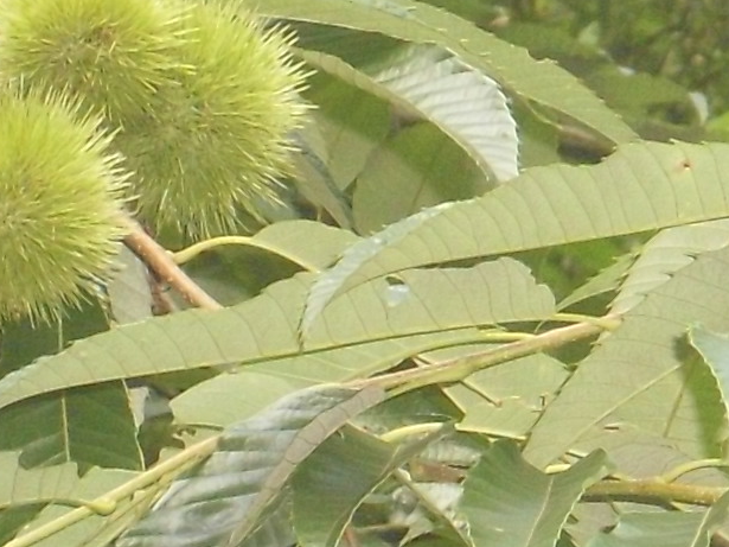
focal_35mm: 343
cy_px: 56
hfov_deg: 5.7
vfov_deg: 4.3
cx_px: 951
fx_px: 7222
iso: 320
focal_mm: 17.1
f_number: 5.2
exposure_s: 1/90
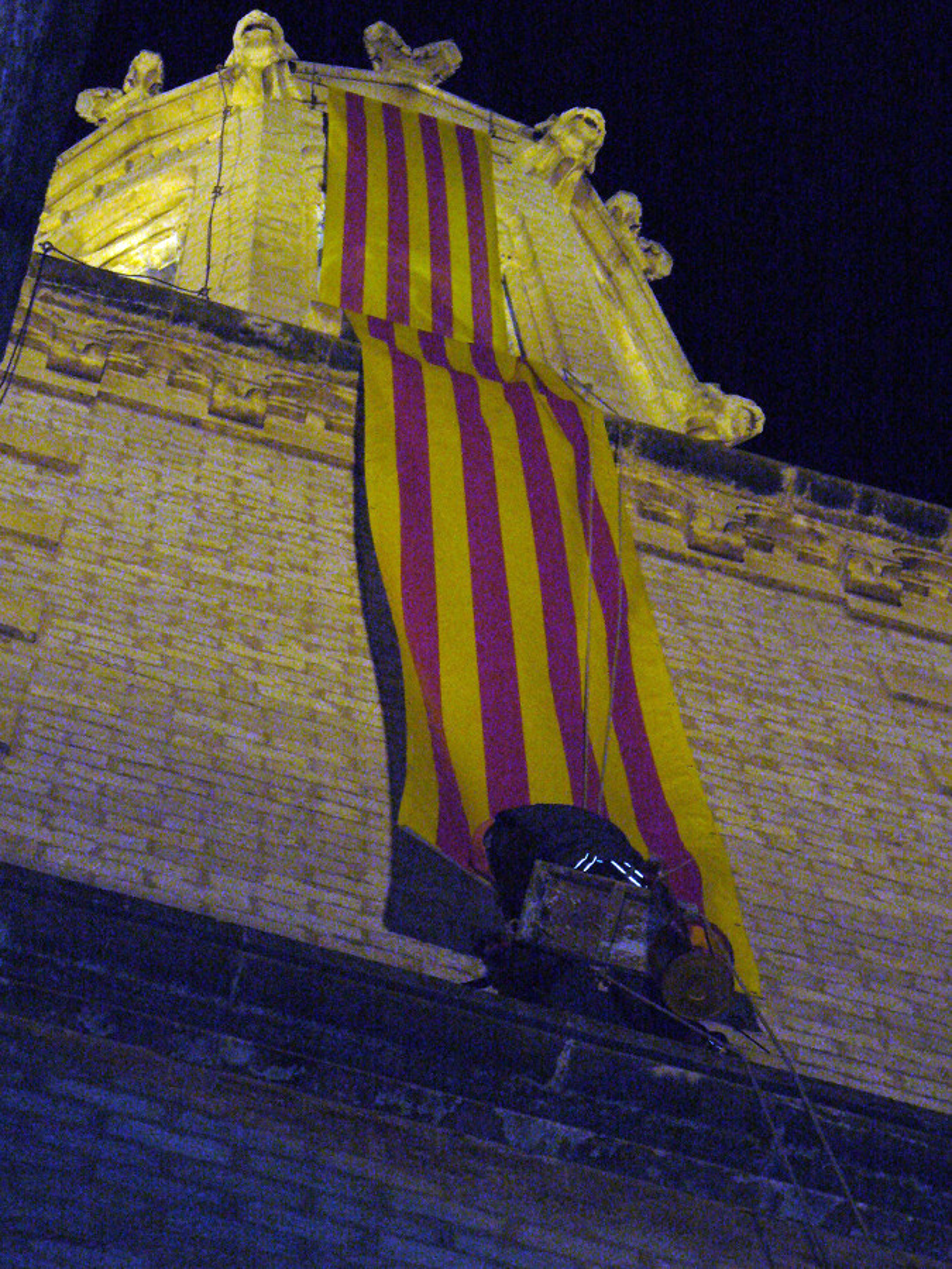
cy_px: 634
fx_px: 4657
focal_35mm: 127
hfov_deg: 11.7
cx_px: 476
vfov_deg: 15.5
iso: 400
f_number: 3.7
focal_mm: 21
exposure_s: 1/30
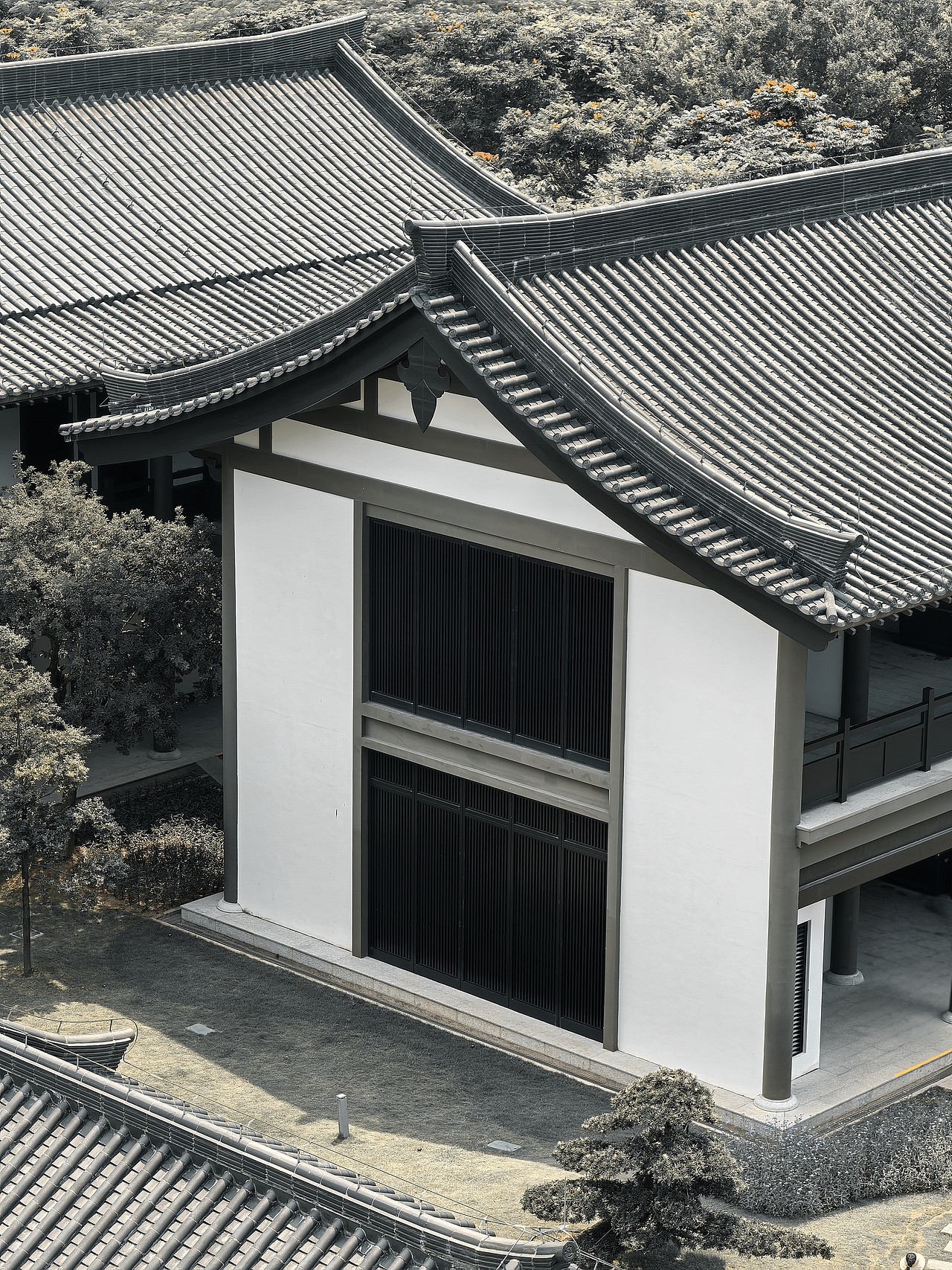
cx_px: 476
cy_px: 635
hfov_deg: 15.6
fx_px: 3484
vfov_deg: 20.7
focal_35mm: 95
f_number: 2.1
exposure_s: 1/656
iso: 50
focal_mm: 15
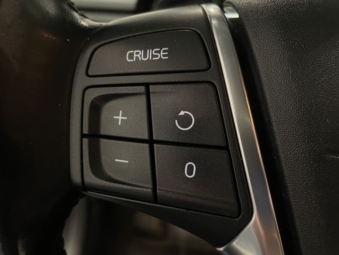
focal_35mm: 26
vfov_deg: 53.1
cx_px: 170
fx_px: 255
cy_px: 128
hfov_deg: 67.3
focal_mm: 4.2
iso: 500
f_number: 1.6
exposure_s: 1/44
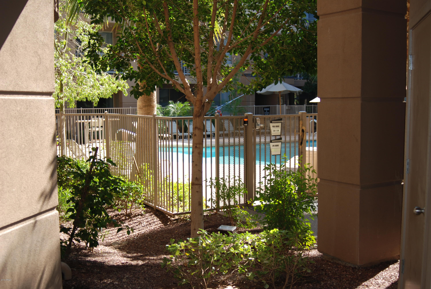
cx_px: 216
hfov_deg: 46.3
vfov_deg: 32.0
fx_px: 503
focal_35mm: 42
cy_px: 144
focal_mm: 28
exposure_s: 1/200
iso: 100
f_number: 3.5
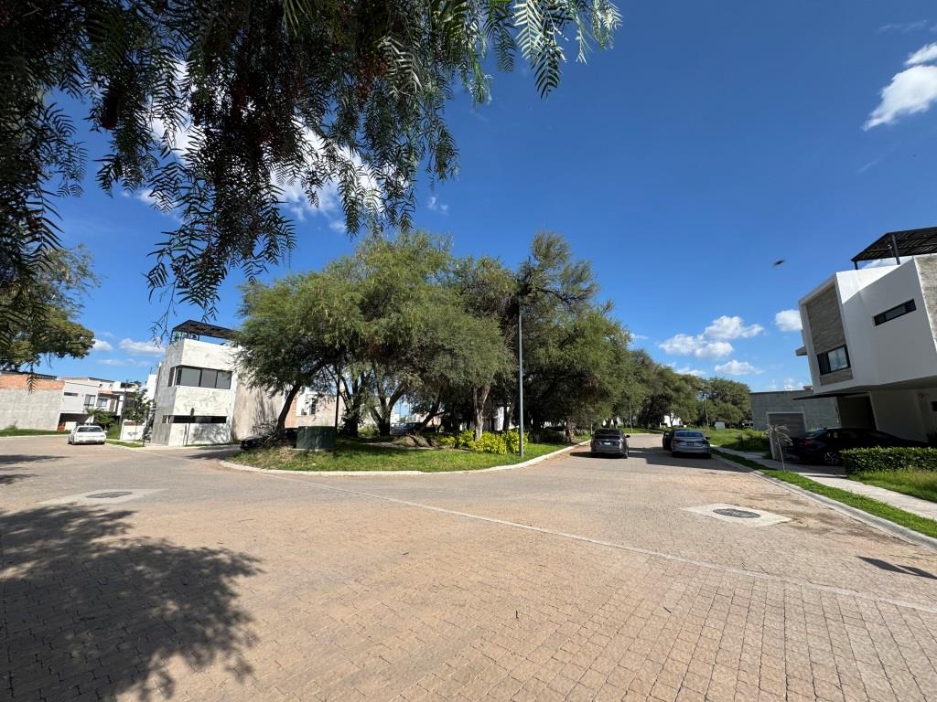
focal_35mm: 14
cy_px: 351
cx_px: 468
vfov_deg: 85.7
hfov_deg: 102.1
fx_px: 379
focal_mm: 2.22
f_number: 2.2
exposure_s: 1/1370
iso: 50
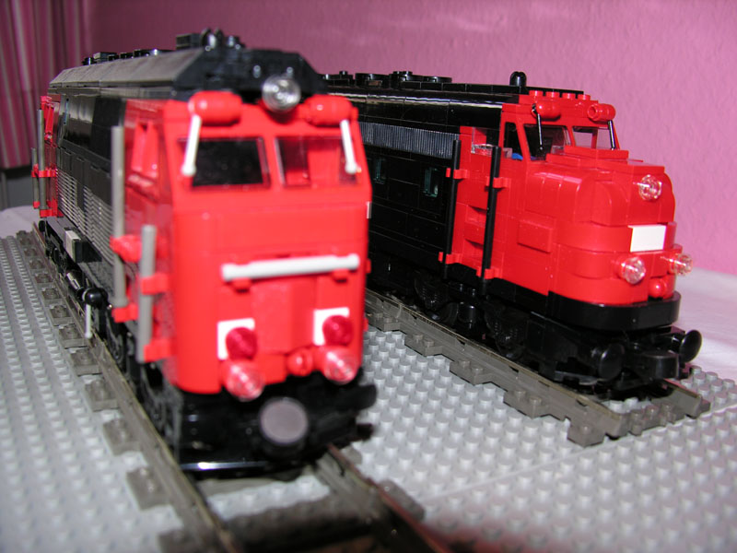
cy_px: 276
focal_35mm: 35
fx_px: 745
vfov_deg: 40.7
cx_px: 368
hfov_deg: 52.6
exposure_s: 1/60.1
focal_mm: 8.9
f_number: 2.8
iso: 50
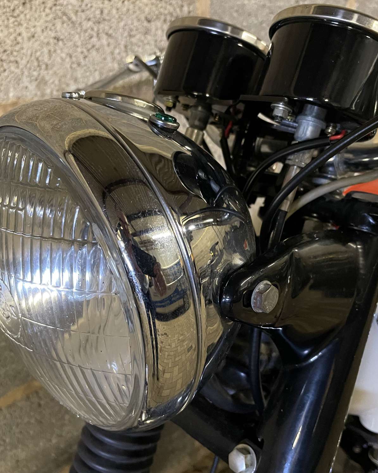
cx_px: 200
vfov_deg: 52.9
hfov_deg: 43.3
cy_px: 237
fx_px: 476
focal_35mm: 34
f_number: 1.6
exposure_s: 1/33
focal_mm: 4.2
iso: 500
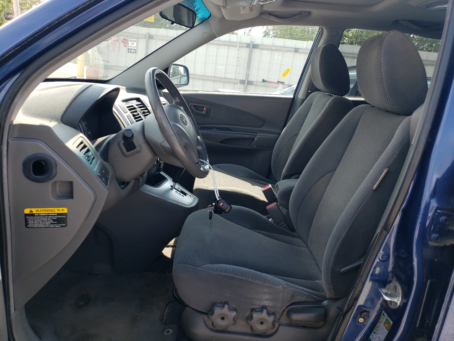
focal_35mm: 26
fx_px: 341
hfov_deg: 67.3
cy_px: 170
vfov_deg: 53.1
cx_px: 227
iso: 50
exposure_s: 1/714
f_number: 1.5
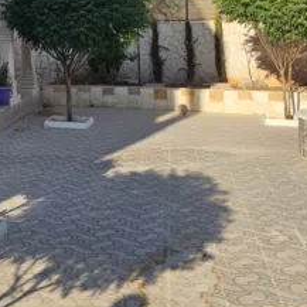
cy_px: 25
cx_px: -115
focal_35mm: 60
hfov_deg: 24.2
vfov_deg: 27.5
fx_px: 602
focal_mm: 6.3
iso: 10
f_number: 1.7
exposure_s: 1/582
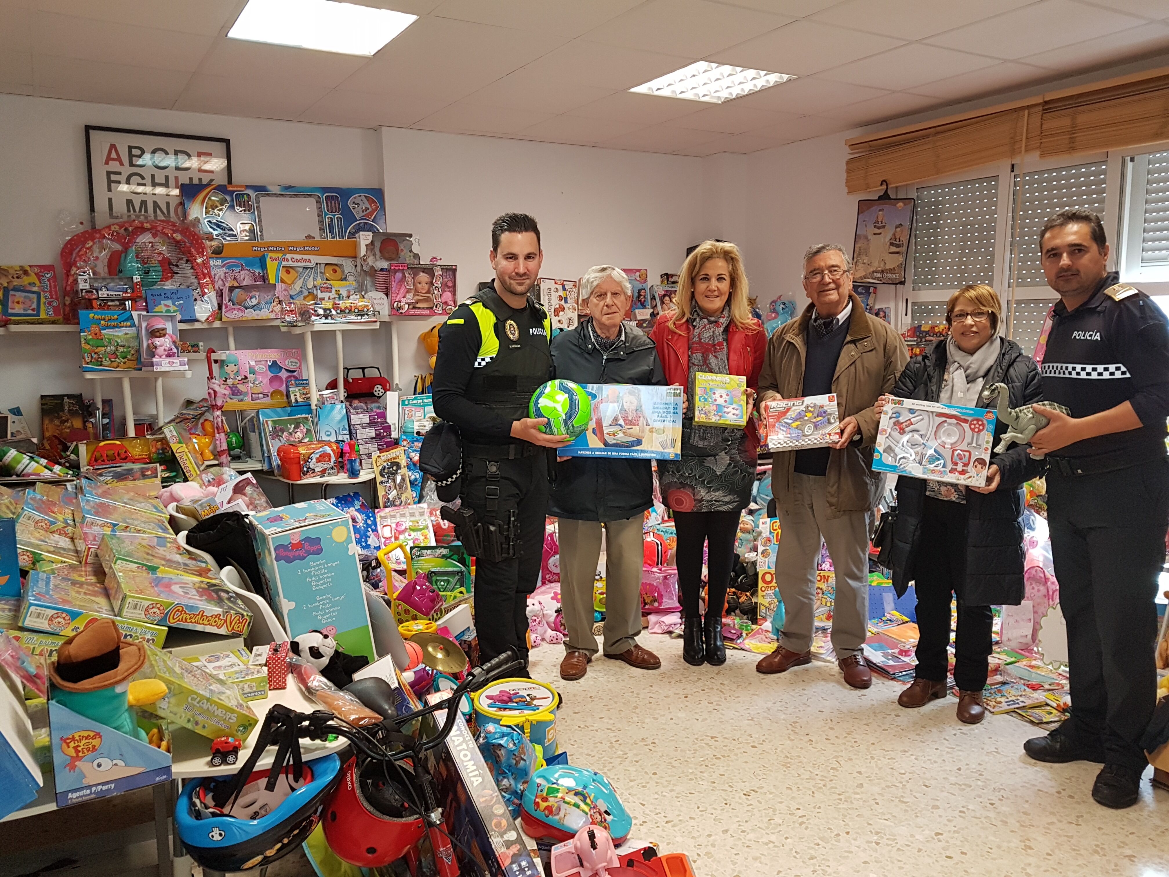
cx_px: 584
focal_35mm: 26
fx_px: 878
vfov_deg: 53.1
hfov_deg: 67.3
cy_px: 438
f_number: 1.7
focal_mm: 4.2
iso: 80
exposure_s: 1/50
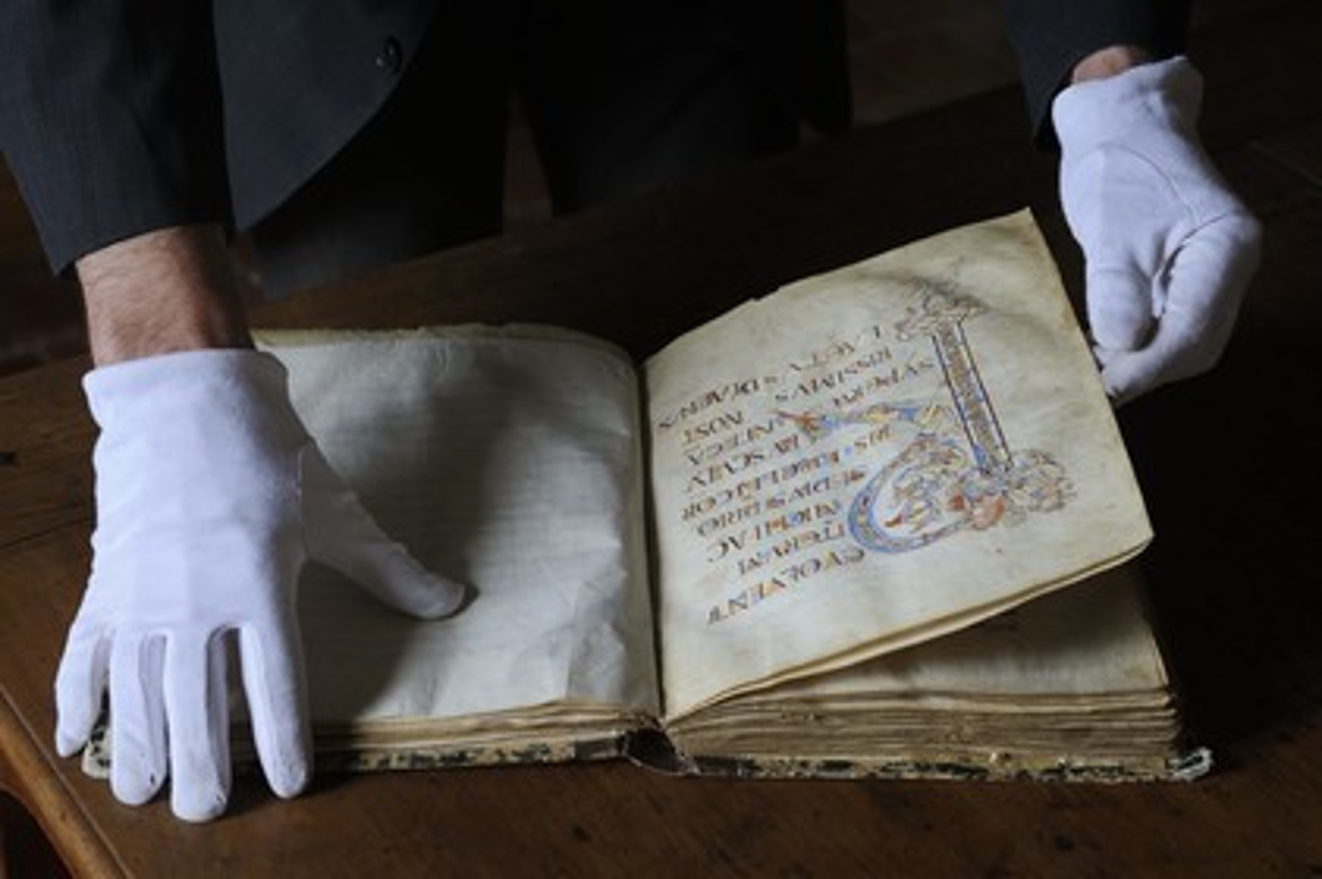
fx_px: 2422
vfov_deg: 20.6
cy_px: 440
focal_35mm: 66
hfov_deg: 30.5
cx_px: 661
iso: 200
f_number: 7.1
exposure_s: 1/30
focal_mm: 66
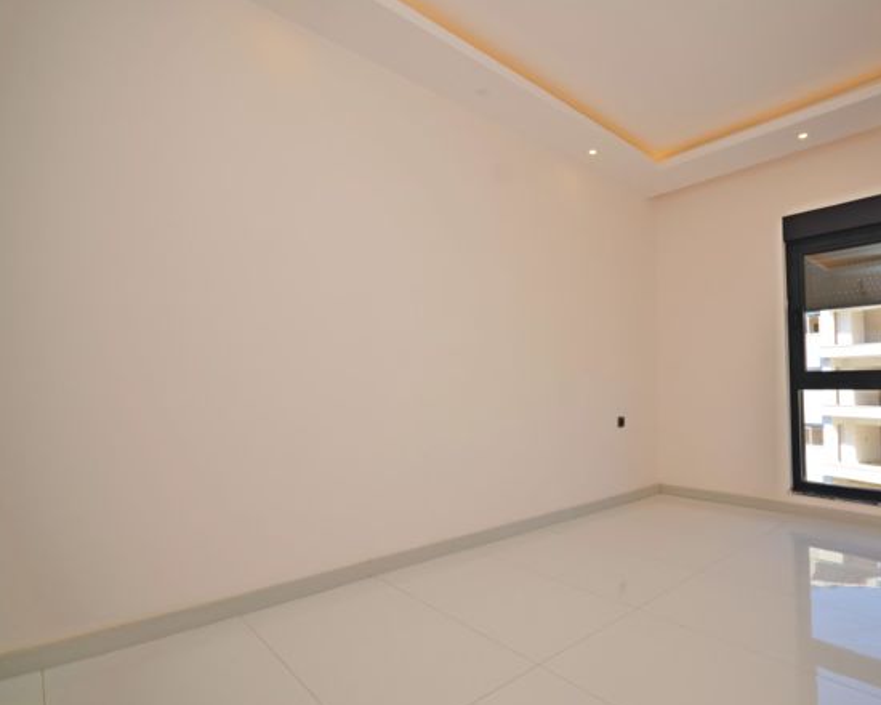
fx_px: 469
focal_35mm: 18
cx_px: 552
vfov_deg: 73.8
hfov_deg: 84.7
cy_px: 344
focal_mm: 10
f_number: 6.3
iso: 100
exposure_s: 1/160
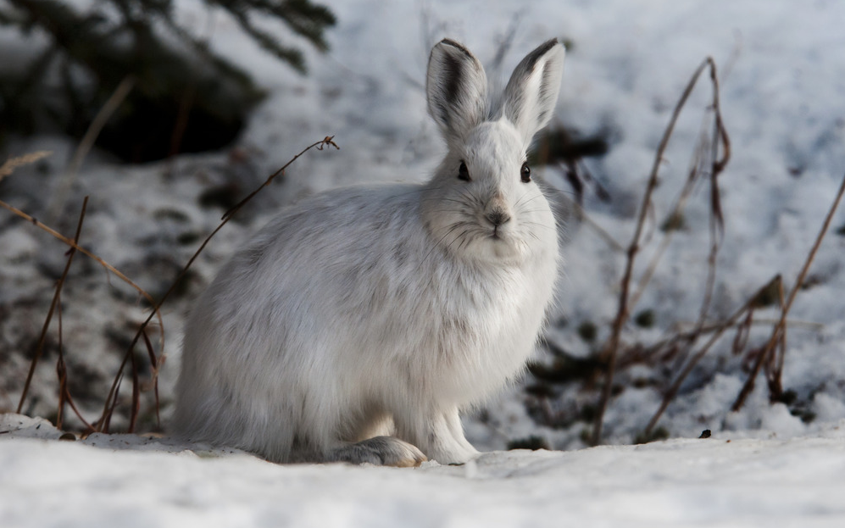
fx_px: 7760
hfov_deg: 6.2
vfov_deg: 3.9
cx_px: 423
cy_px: 270
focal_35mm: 337
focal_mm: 220
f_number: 7.1
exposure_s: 1/500
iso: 640
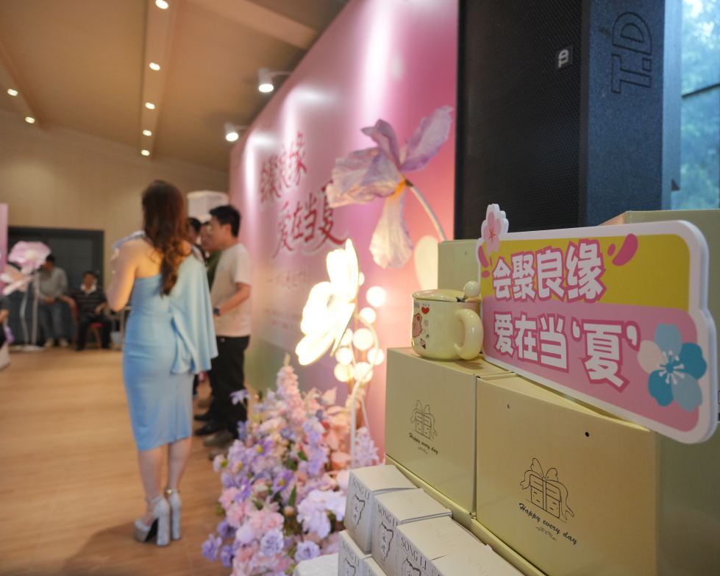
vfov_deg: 60.9
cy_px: 282
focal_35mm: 23
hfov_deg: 72.6
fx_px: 490
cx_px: 353
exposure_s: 1/200
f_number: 4
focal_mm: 20
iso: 1600
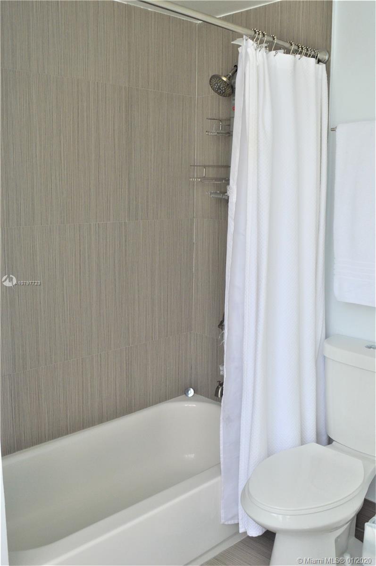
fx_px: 565
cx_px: 188
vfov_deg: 53.2
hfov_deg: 36.8
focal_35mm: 36
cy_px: 283
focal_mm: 24
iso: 400
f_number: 7.1
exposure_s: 1/30
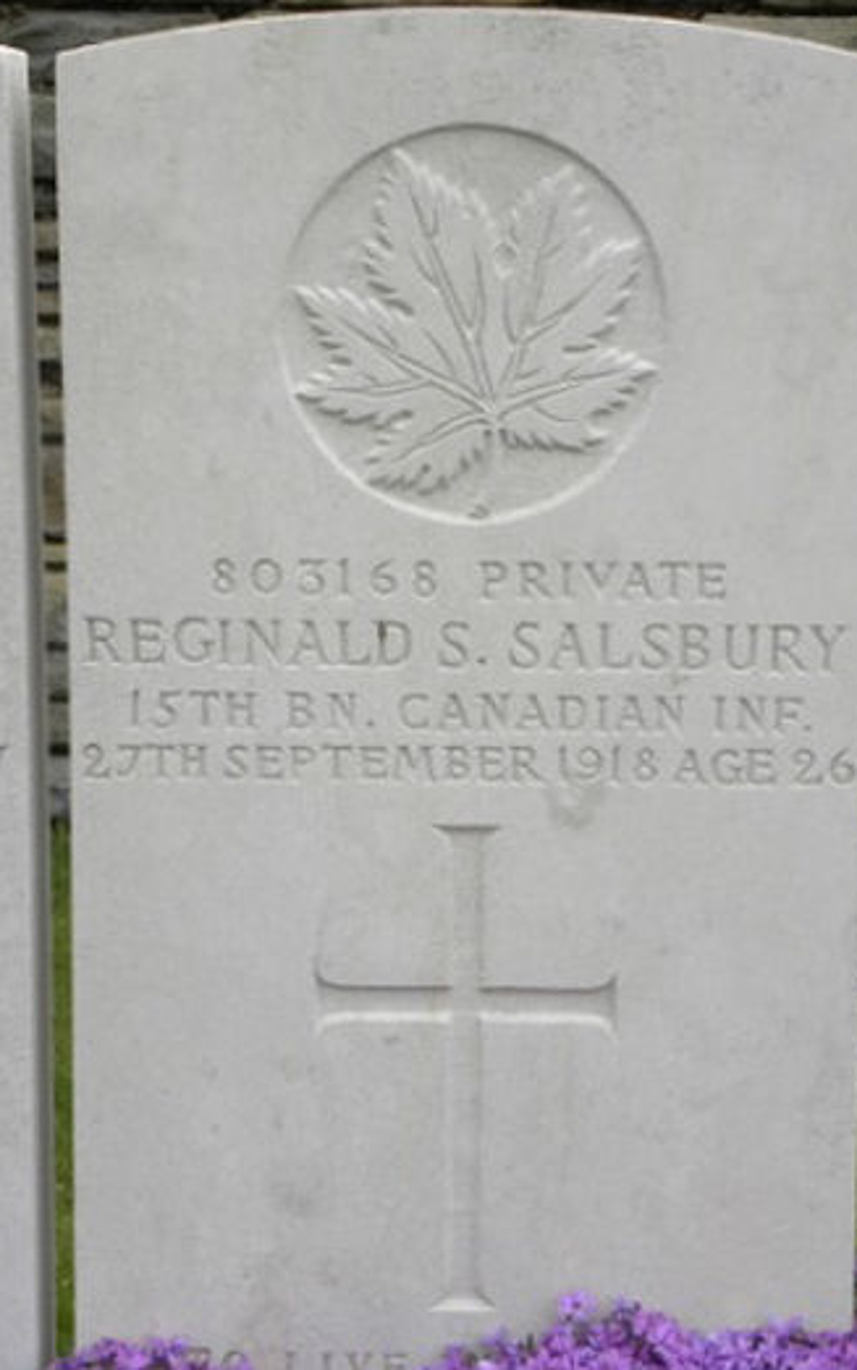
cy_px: 690
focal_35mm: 81
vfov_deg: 25.5
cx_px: 474
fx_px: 3026
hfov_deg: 16.1
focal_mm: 13.4
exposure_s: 1/153
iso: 64
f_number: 4.5
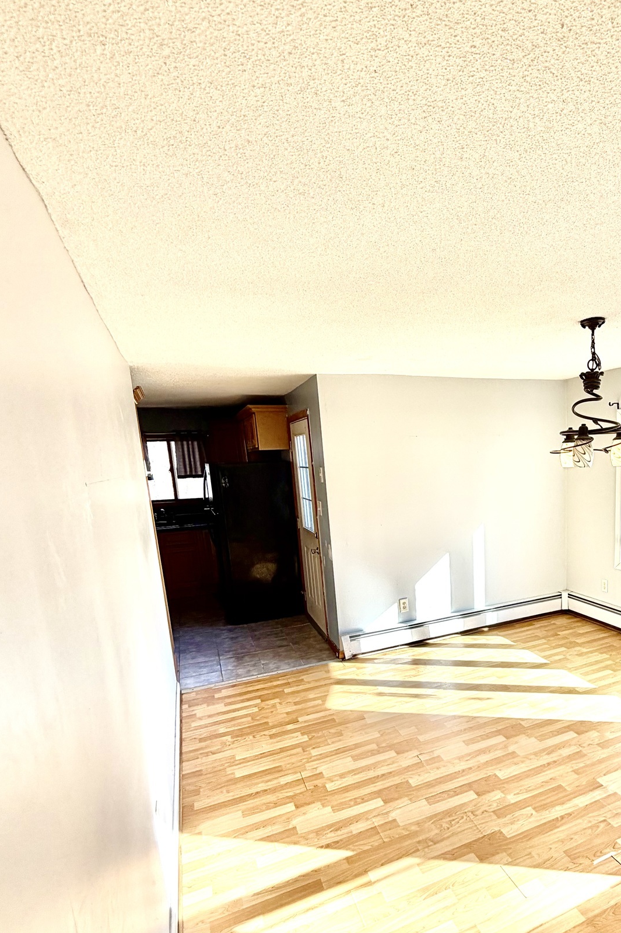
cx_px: 473
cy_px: 566
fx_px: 543
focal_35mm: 21
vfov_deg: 80.1
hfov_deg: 56.3
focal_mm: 2.22
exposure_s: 1/186
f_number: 2.2
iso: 40
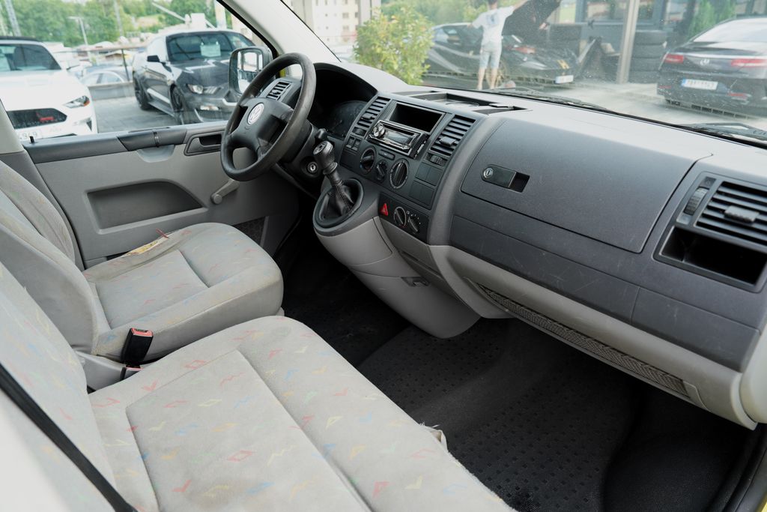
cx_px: 384
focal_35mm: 24
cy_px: 256
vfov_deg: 53.1
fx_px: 511
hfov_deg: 73.7
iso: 100
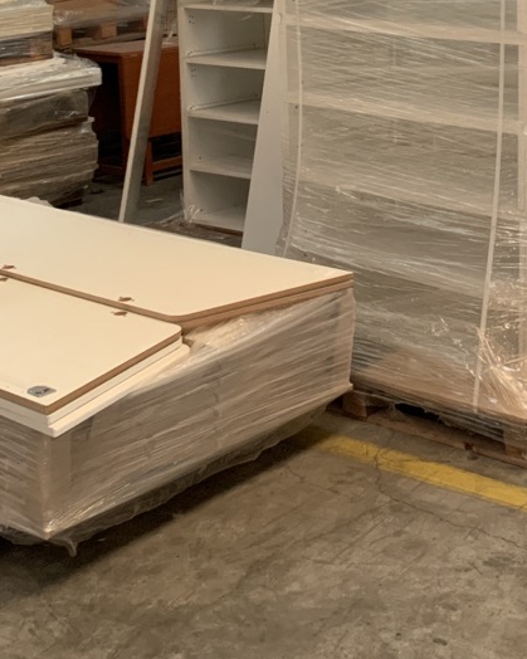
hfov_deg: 24.1
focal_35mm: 62
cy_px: 94
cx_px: 450
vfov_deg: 29.5
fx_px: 1209
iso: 400
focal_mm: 4.25
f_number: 1.8
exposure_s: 1/48
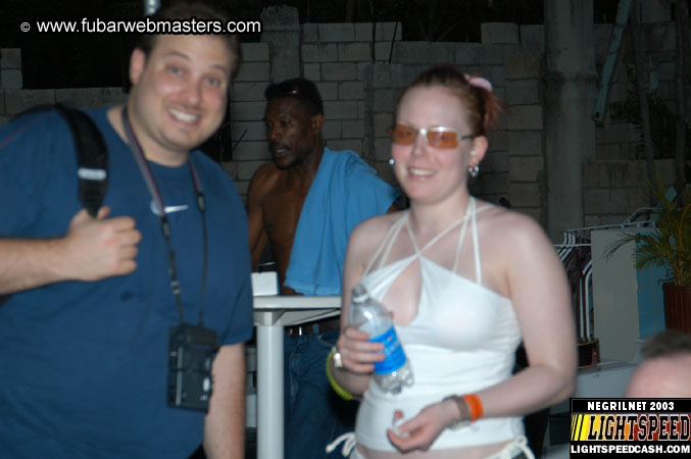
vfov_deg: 13.8
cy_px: 230
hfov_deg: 20.6
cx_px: 346
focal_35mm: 99
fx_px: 1898
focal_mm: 66
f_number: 5
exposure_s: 1/60
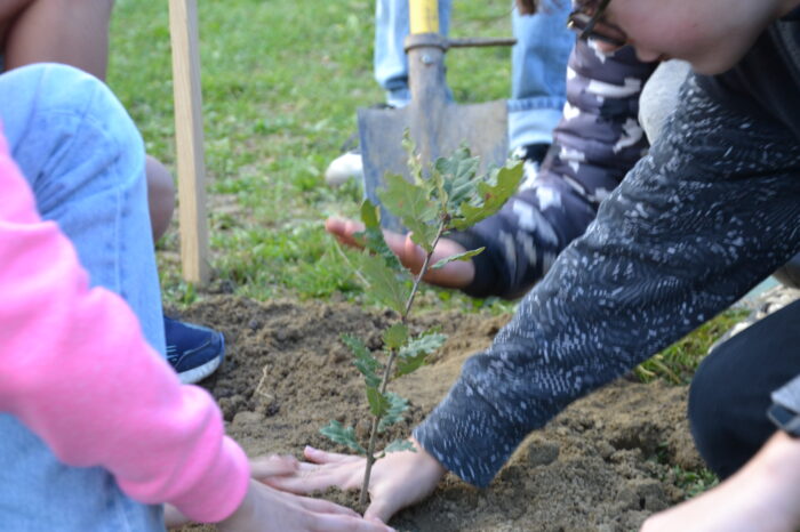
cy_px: 266
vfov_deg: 14.7
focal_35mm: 93
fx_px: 2066
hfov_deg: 21.9
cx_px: 400
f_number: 5.3
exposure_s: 1/60
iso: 500
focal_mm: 62
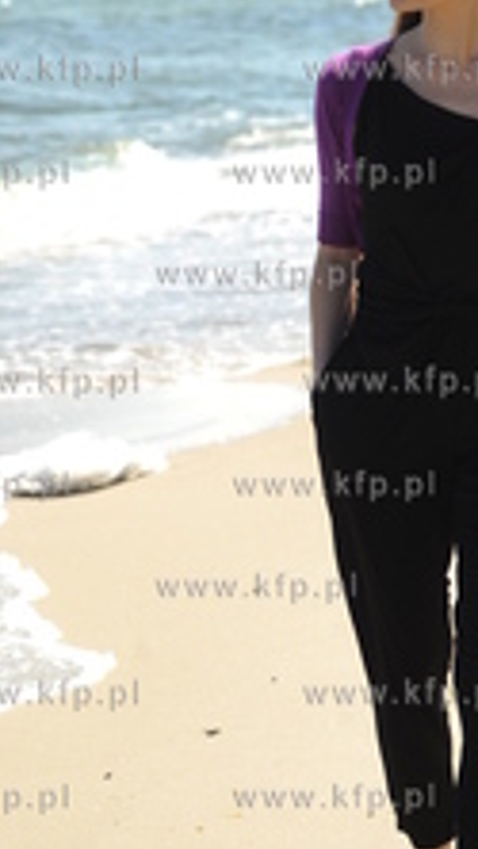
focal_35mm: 160
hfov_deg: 7.6
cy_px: 375
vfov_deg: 13.4
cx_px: 283
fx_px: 3602
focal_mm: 85
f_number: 5.6
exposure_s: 1/640
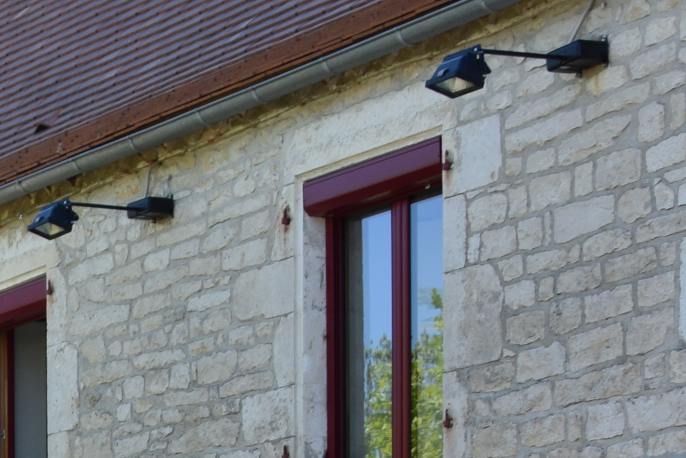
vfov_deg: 9.3
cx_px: -394
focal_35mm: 139
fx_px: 2649
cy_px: 911
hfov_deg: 13.7
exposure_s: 1/100
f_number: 8
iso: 100
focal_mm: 22
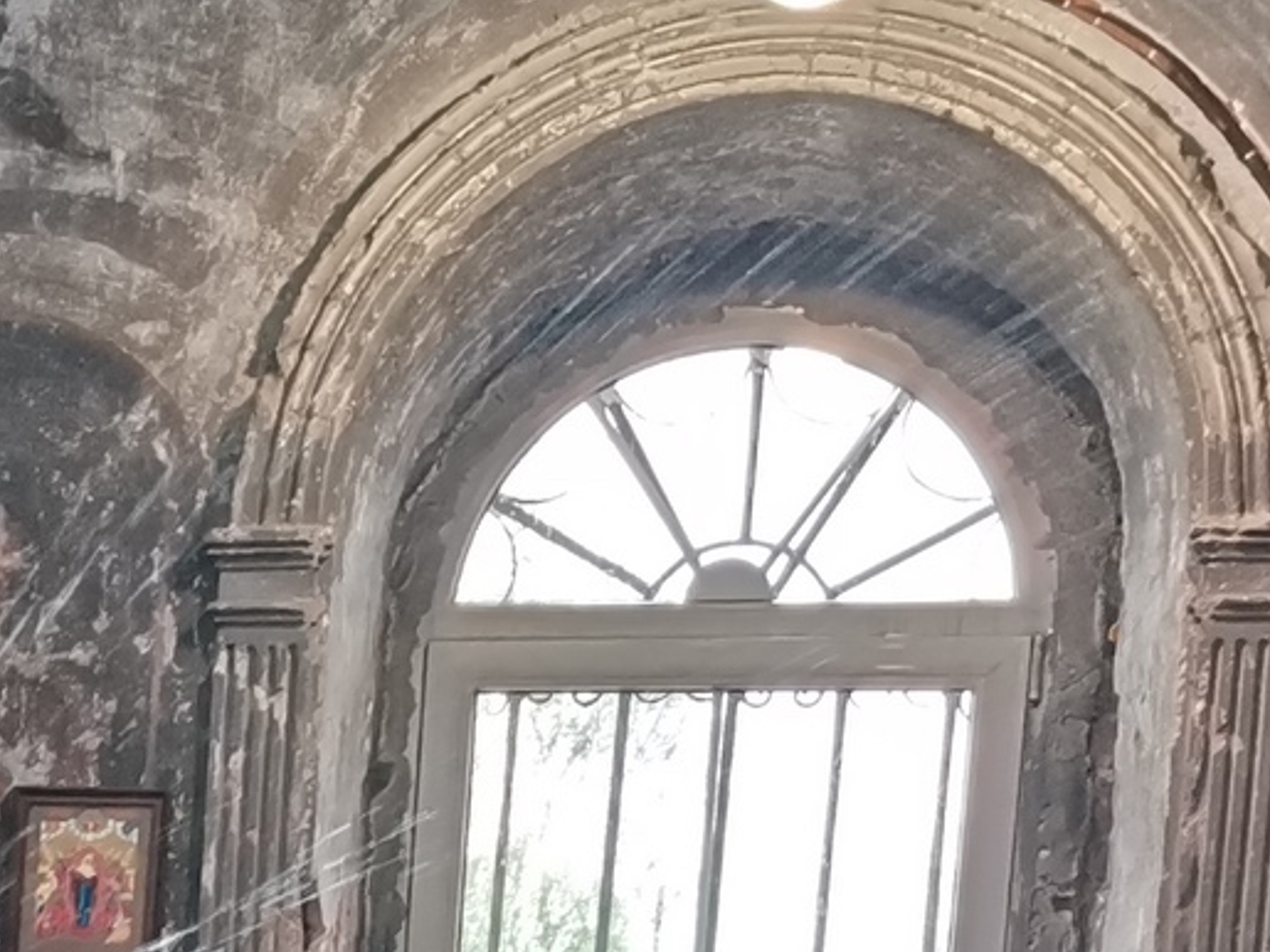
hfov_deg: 17.5
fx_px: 3705
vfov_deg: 13.3
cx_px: -617
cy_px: 1670
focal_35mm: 101
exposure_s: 1/100
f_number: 1.4
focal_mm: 4.66
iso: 250
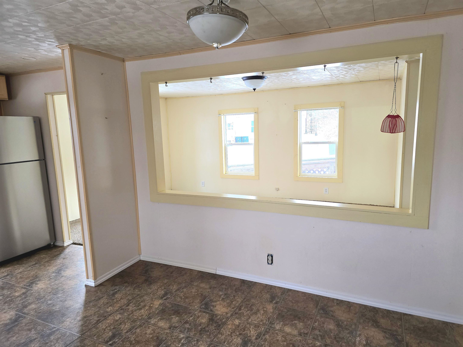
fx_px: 308
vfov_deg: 58.9
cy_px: 174
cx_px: 232
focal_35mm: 23
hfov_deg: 73.9
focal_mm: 6.3
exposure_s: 1/60.2
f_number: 1.7
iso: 40
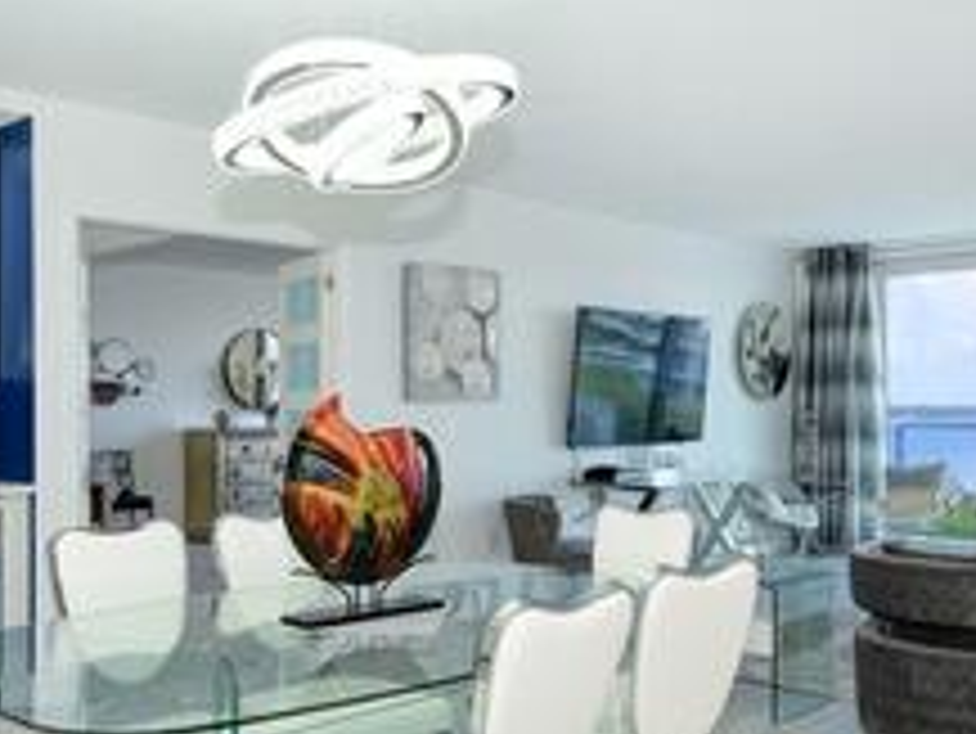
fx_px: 987
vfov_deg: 40.6
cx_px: 459
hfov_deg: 52.6
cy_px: 437
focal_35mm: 35
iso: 320
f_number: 5.6
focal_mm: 19
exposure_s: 1/320
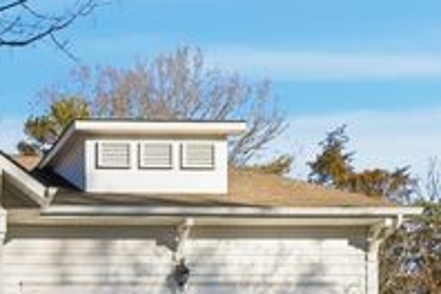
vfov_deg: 23.7
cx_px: -45
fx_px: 649
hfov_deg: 32.9
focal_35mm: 53
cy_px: 332
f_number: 4
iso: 100
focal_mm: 14
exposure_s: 1/4000
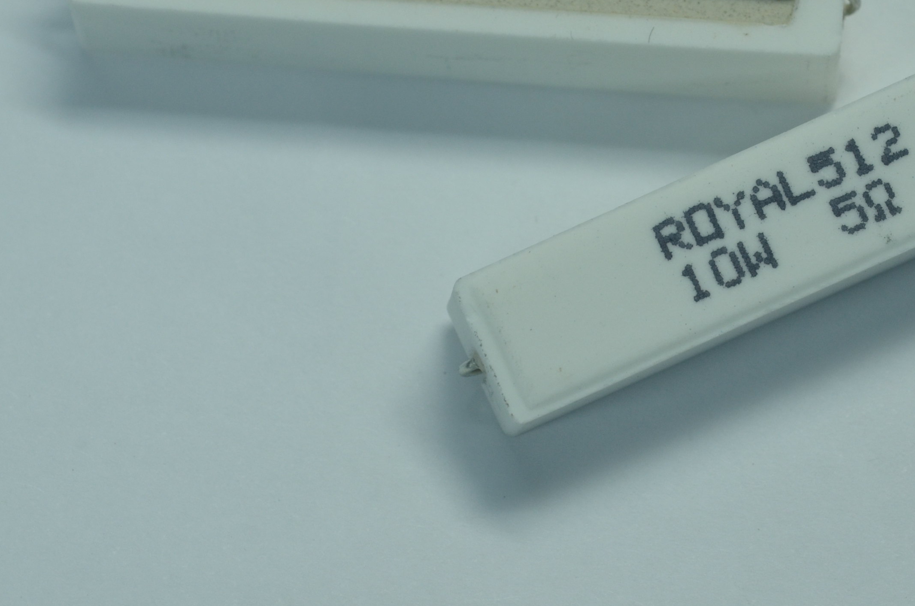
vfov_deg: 8.7
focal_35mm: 156
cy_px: 123
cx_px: 573
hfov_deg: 13.2
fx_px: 3957
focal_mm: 60
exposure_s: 1/30
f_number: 9
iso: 640
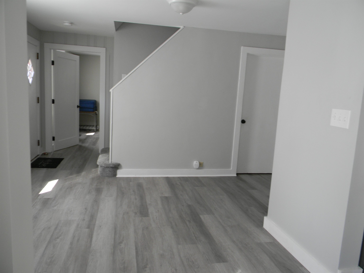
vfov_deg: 49.7
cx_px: 182
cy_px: 136
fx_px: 294
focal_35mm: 28
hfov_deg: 63.4
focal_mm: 5
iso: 106
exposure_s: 1/30
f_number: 3.5
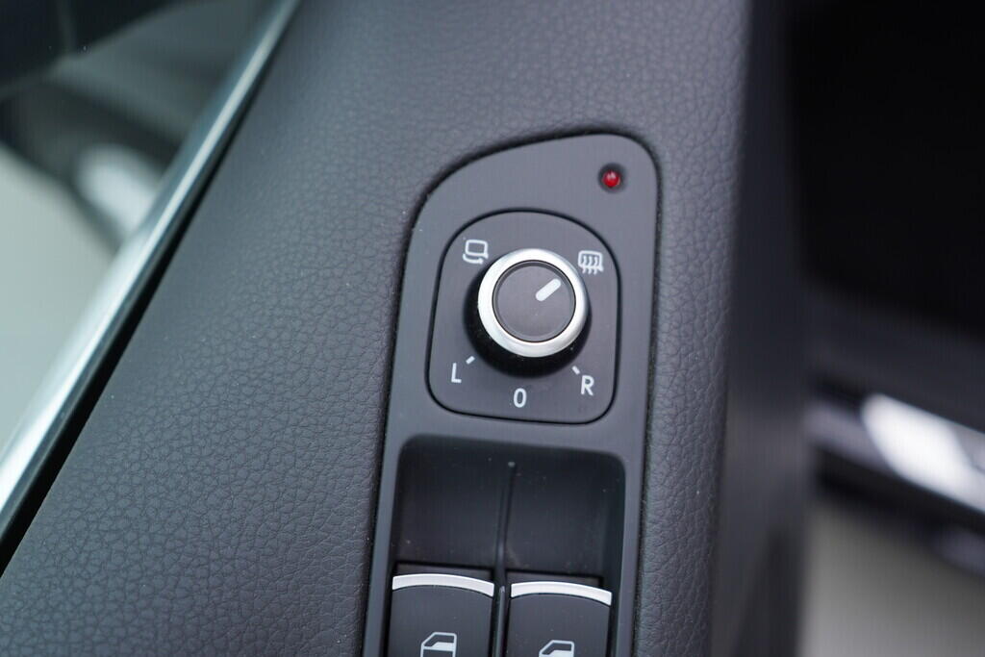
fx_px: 985
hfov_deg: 53.1
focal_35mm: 36
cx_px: 492
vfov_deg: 36.9
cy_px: 328
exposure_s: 1/50
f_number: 3.2
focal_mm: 24
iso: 125
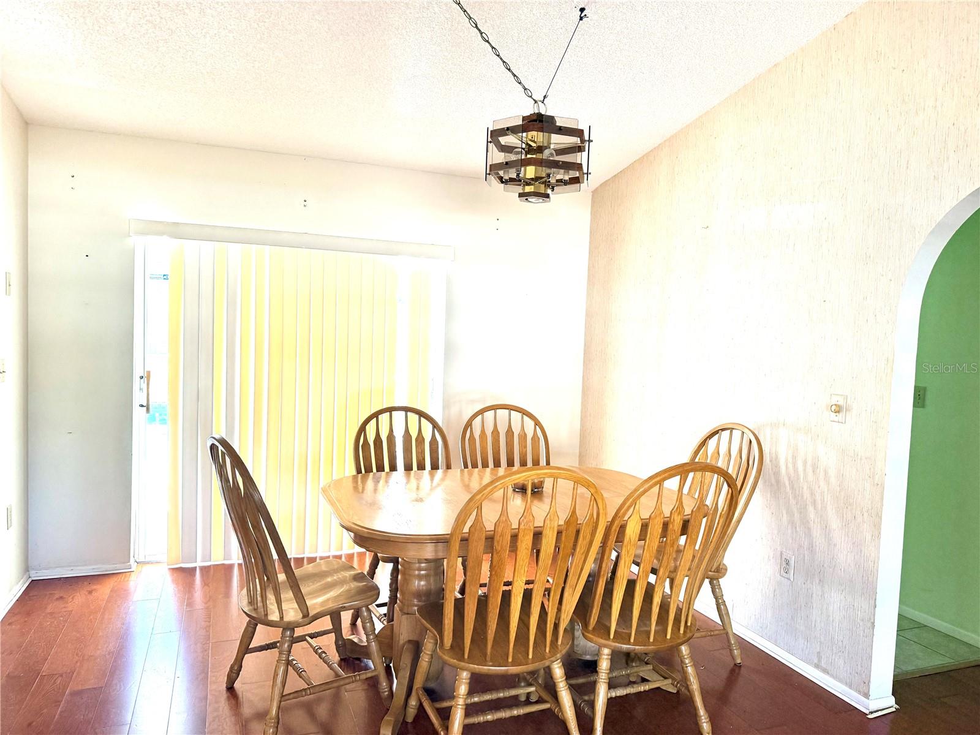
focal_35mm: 24
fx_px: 679
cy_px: 368
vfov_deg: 56.8
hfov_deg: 71.6
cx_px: 490
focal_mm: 6.76
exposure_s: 1/108
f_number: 1.78
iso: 200
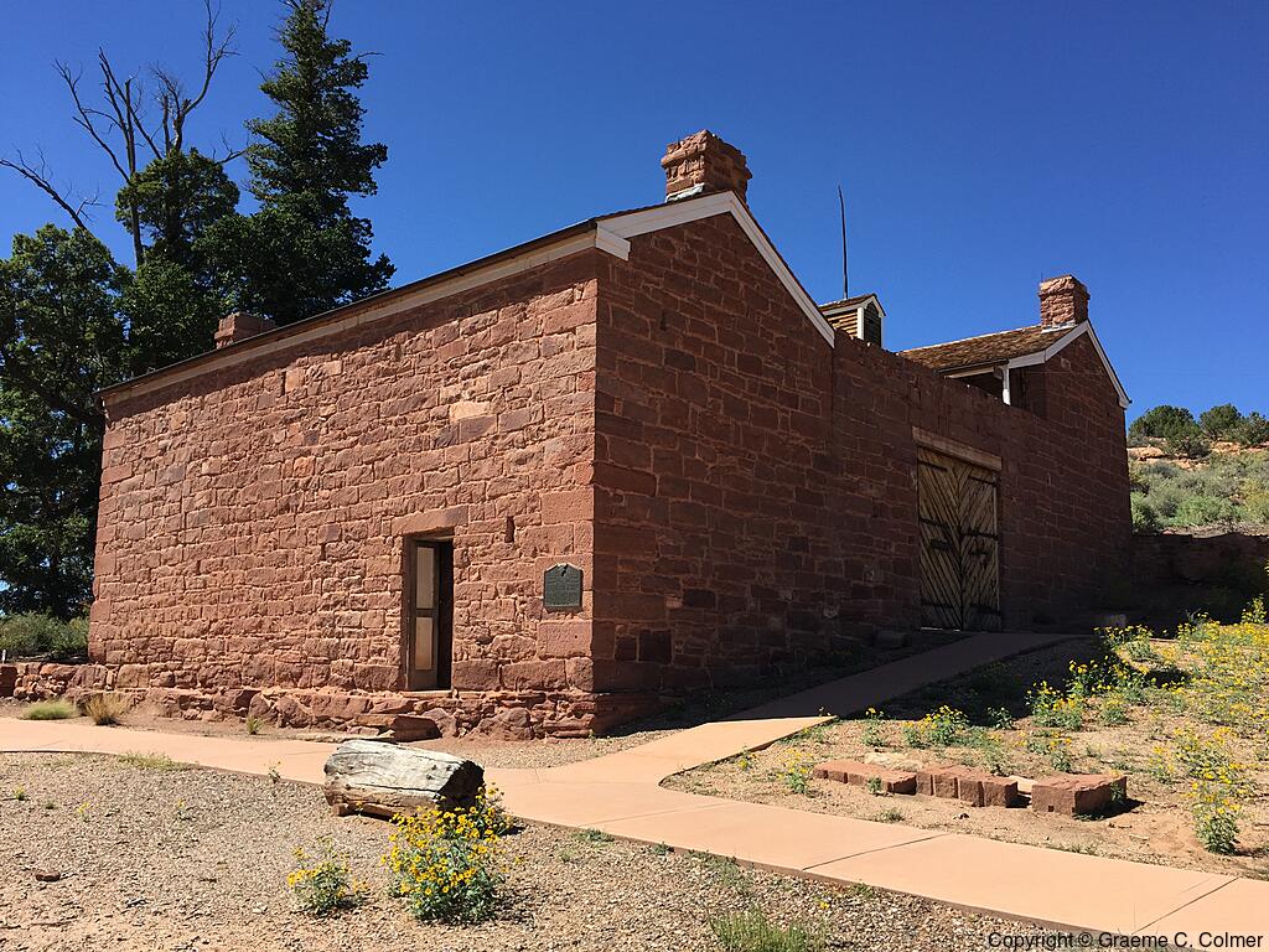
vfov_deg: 48.2
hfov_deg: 61.7
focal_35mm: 29
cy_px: 476
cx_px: 634
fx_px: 1063
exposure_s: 1/1647
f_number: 2.2
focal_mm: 4.15
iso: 32
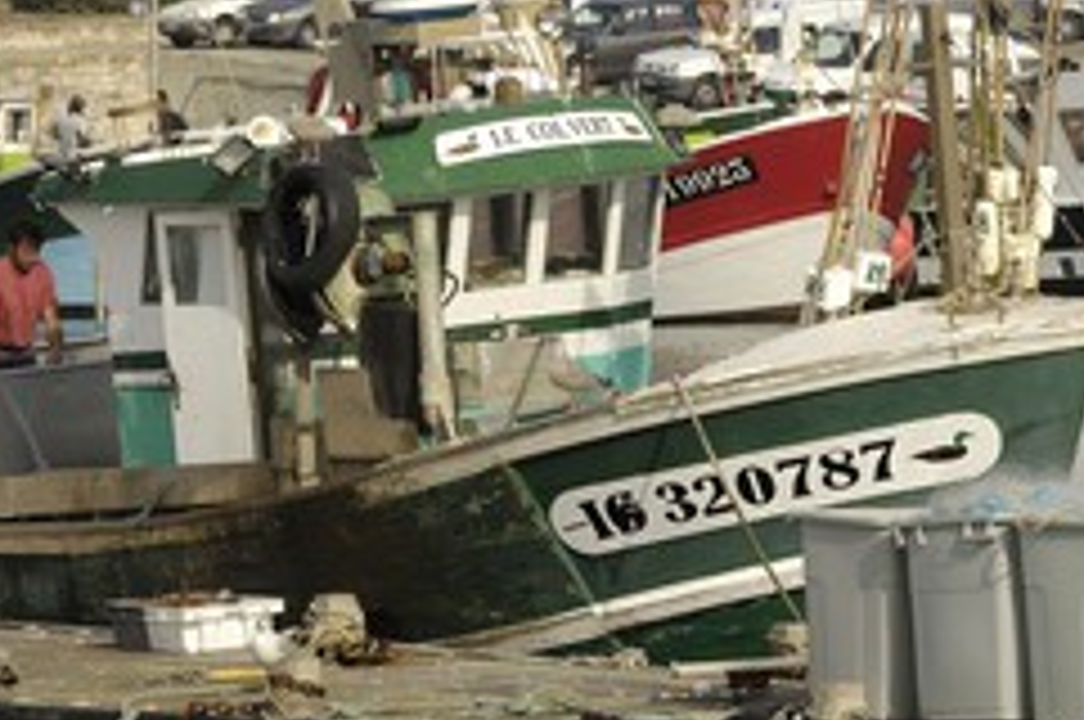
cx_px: 430
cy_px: 396
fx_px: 9859
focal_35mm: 328
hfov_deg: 6.3
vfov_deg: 4.2
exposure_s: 1/160
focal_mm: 125
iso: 100
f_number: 9
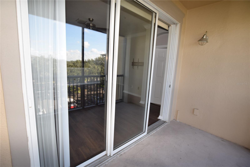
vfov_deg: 77.3
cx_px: 125
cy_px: 84
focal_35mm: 15
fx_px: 104
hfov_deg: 100.4
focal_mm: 10
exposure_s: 1/125
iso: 400
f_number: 5.6
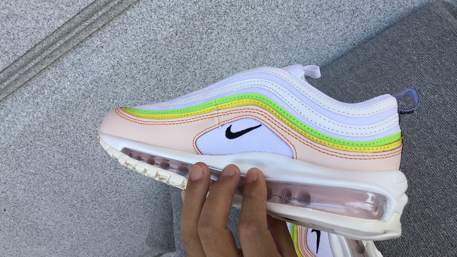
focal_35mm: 34
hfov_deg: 58.0
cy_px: 115
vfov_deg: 34.6
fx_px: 412
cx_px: 229
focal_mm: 3.3
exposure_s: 1/332
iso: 25
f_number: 2.4
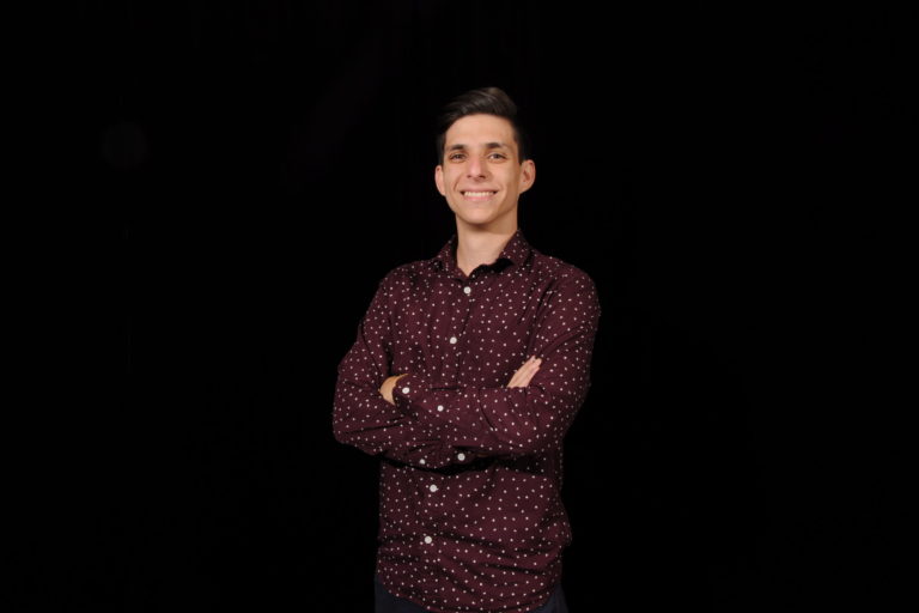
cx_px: 460
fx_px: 957
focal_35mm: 38
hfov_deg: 51.3
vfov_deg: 35.5
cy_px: 306
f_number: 14
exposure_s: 1/100
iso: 200
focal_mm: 25
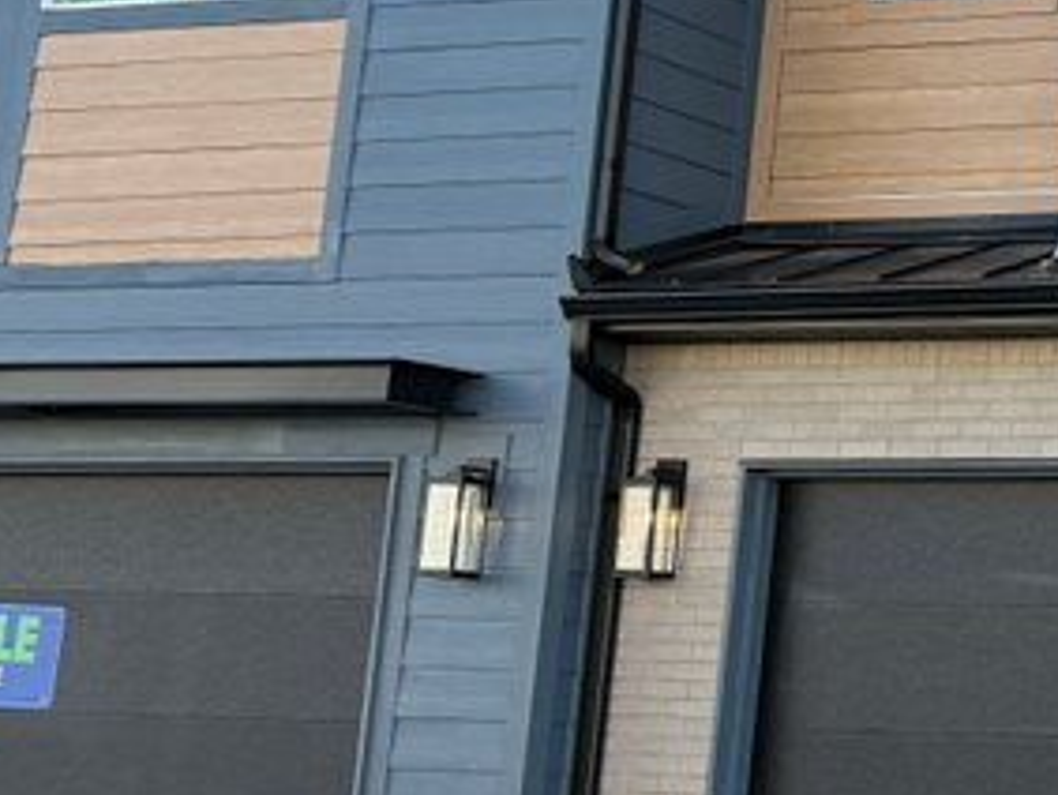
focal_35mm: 87
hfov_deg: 19.4
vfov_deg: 16.9
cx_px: 1617
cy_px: 154
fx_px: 2661
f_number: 1.78
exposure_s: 1/1292
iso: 100
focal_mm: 6.76
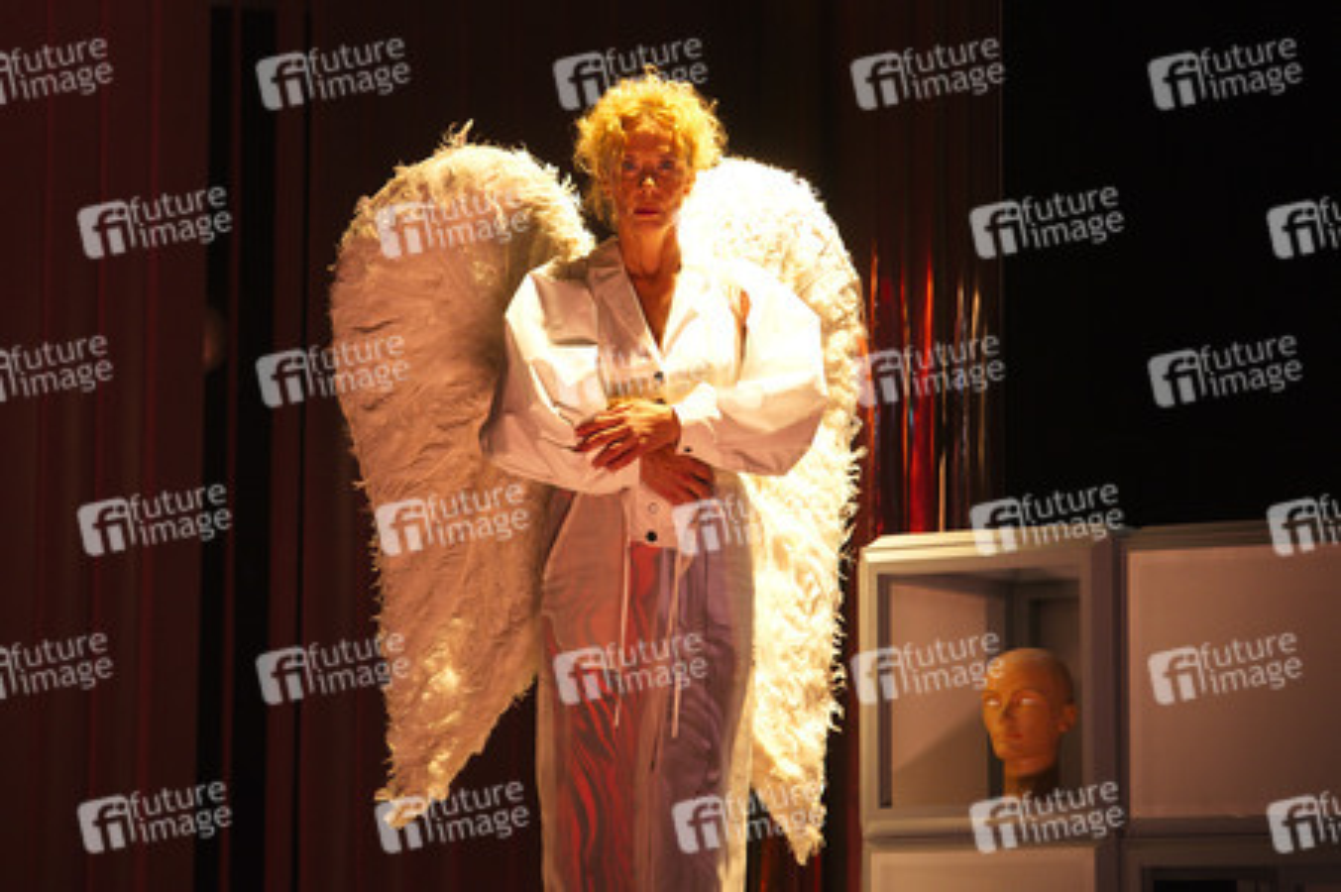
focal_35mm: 135
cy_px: 446
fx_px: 5025
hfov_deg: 15.2
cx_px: 670
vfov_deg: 10.1
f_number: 5
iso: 1600
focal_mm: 135
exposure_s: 1/250
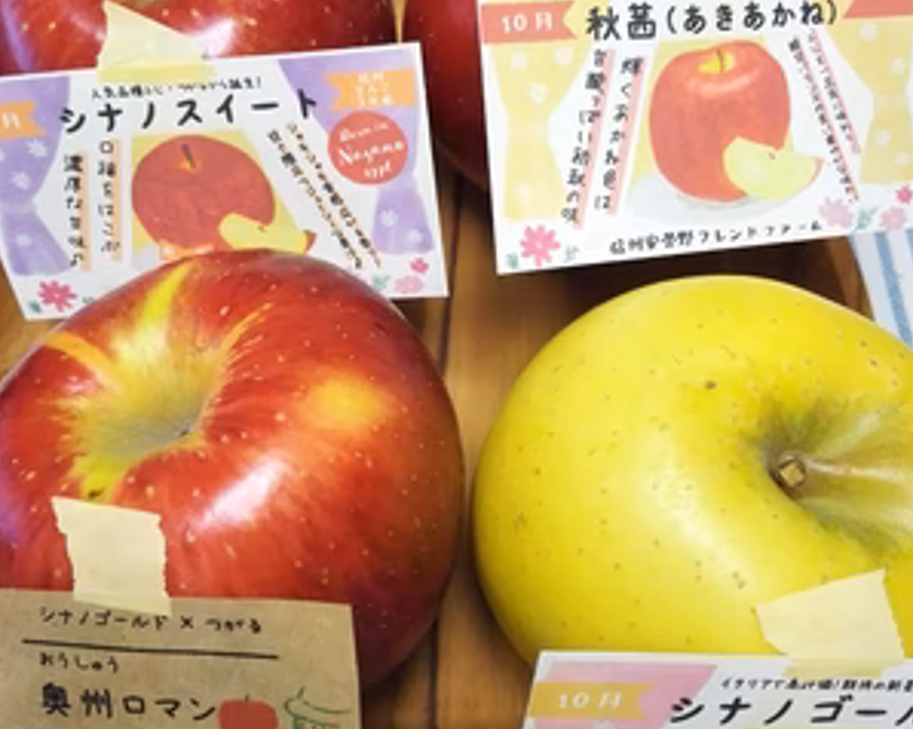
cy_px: 340
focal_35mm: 38
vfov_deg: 39.1
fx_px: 1026
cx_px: 456
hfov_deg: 48.0
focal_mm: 3.8
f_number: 2
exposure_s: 1/33.3
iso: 320
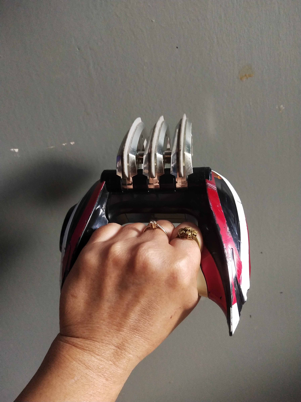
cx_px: 150
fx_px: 348
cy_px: 201
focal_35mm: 30
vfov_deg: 60.0
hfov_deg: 46.8
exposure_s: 1/50
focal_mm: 3.95
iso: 393
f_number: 1.8
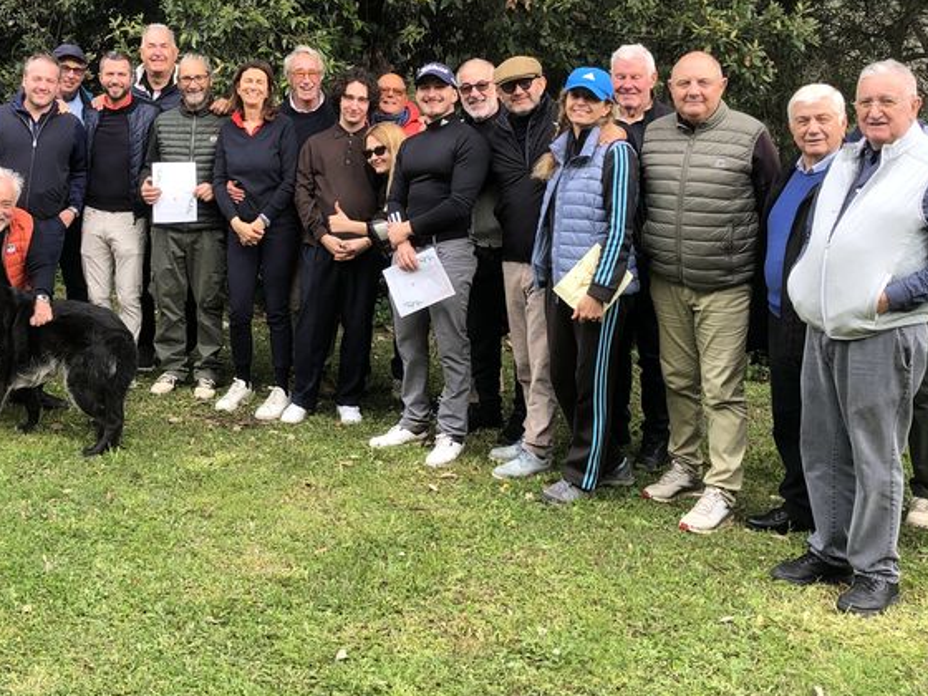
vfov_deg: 31.7
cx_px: 365
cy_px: 183
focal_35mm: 45
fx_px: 1206
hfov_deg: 41.8
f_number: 1.8
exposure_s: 1/324
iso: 20
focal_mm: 3.99
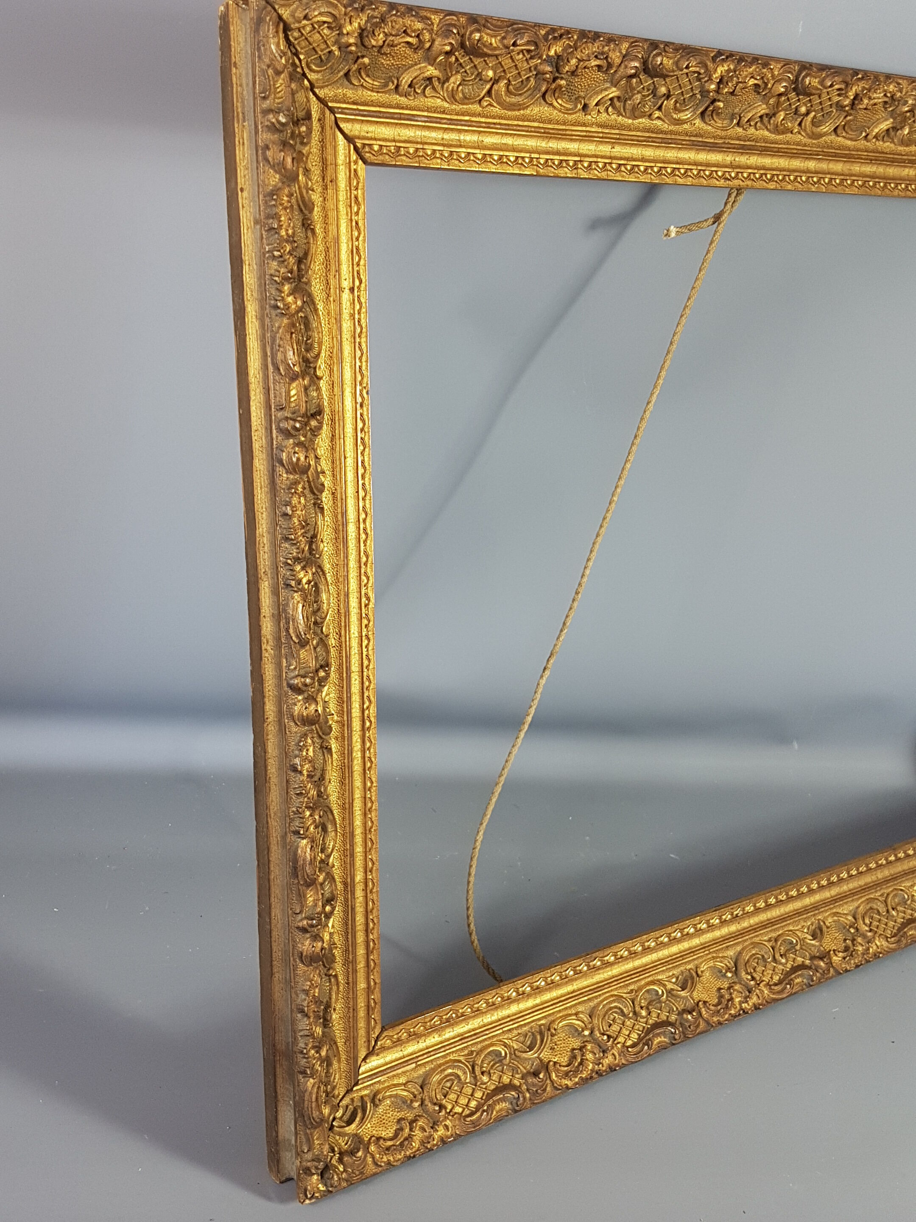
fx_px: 917
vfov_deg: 67.3
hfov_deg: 53.1
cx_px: 458
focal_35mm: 26
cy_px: 611
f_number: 1.7
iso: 80
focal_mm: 4.2
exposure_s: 1/50
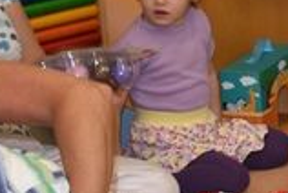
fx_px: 1867
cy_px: 41
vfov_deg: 5.9
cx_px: 658
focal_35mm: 233
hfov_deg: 8.2
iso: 320
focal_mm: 24
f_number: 4
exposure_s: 1/60
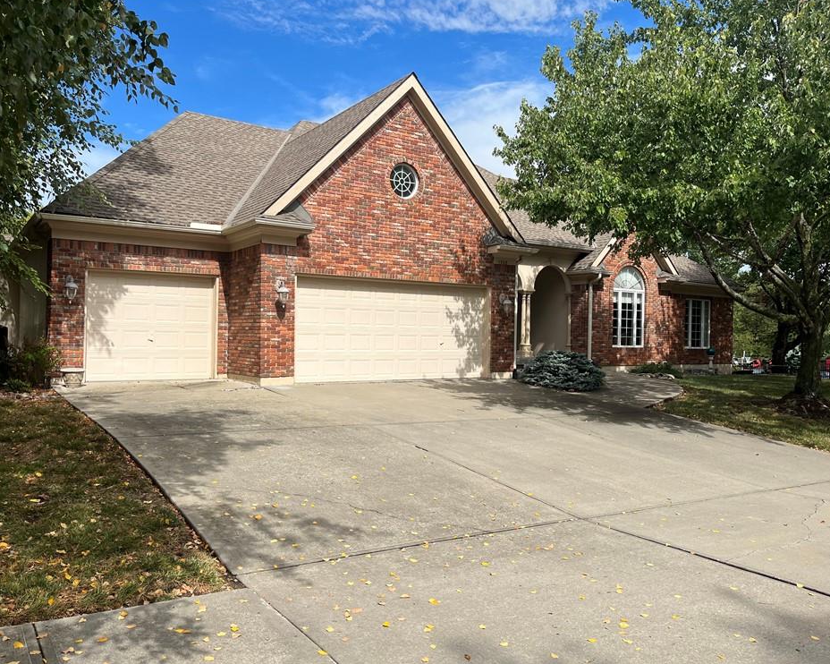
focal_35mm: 28
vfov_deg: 51.5
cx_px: 414
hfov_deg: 62.2
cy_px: 336
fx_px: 688
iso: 50
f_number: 1.6
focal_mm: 5.1
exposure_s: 1/3876
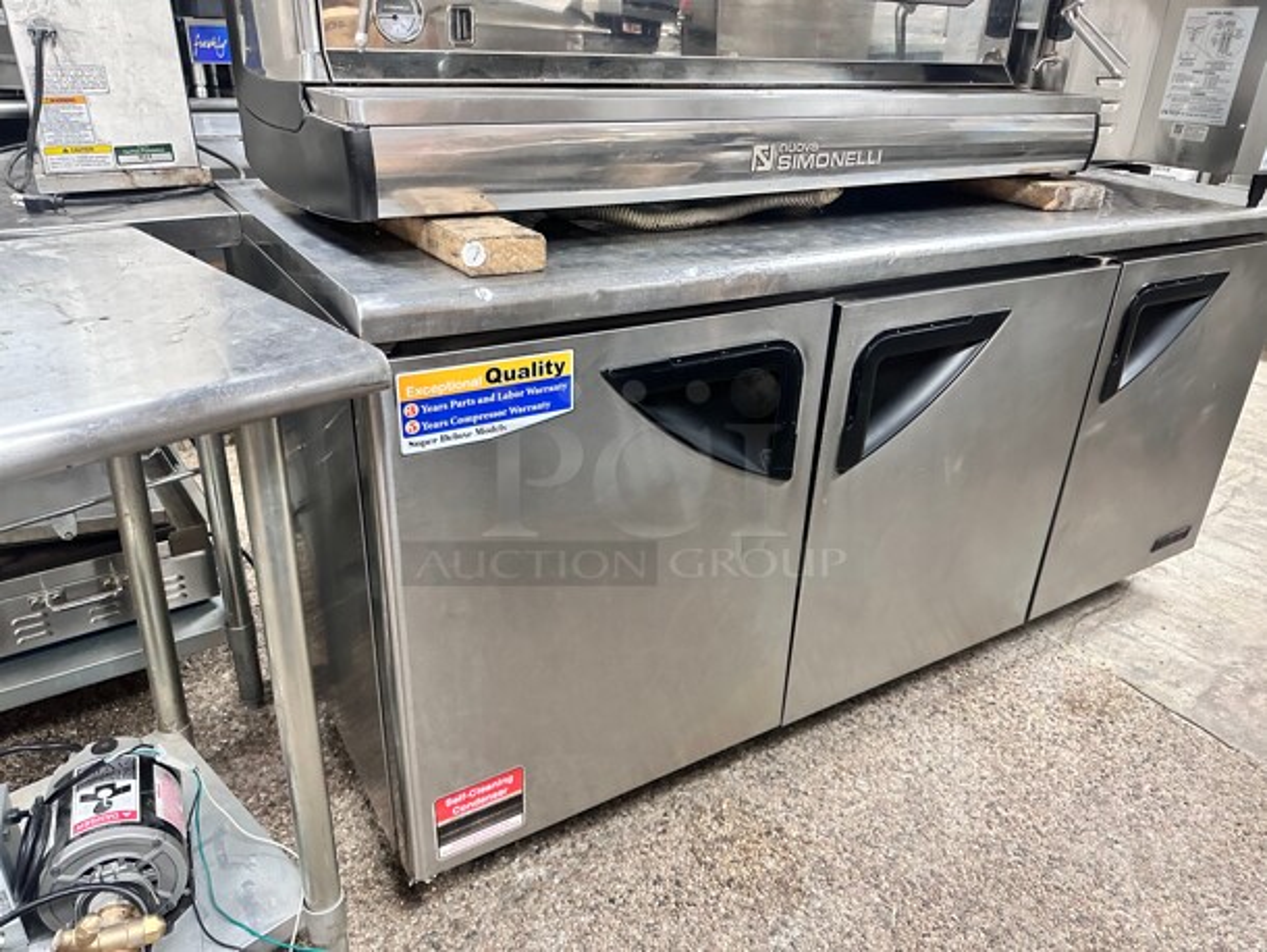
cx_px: 634
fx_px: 879
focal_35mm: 24
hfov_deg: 71.6
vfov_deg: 56.8
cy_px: 476
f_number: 1.78
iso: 500
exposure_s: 1/60
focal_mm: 6.86
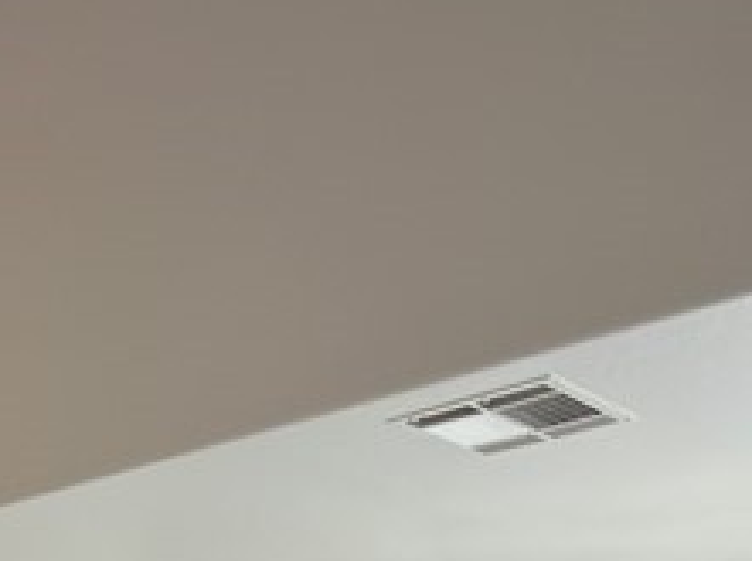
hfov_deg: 29.2
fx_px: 1410
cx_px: 157
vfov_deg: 19.5
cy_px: 857
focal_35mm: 65
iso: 80
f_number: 2.2
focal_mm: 2.22
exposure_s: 1/30
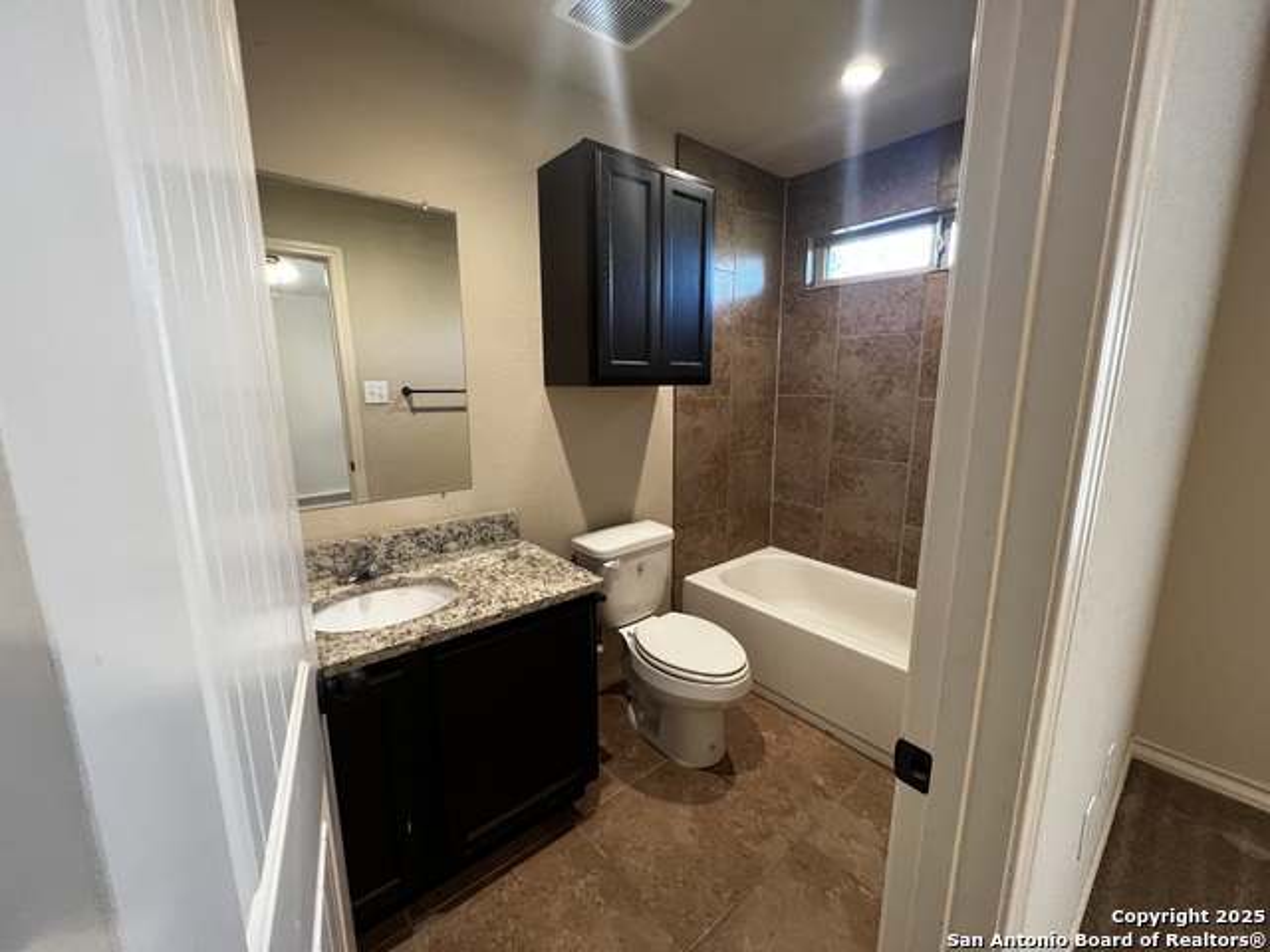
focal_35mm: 13
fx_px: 477
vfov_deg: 89.9
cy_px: 476
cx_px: 635
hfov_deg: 106.2
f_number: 1.8
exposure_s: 1/60
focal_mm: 1.57
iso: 250
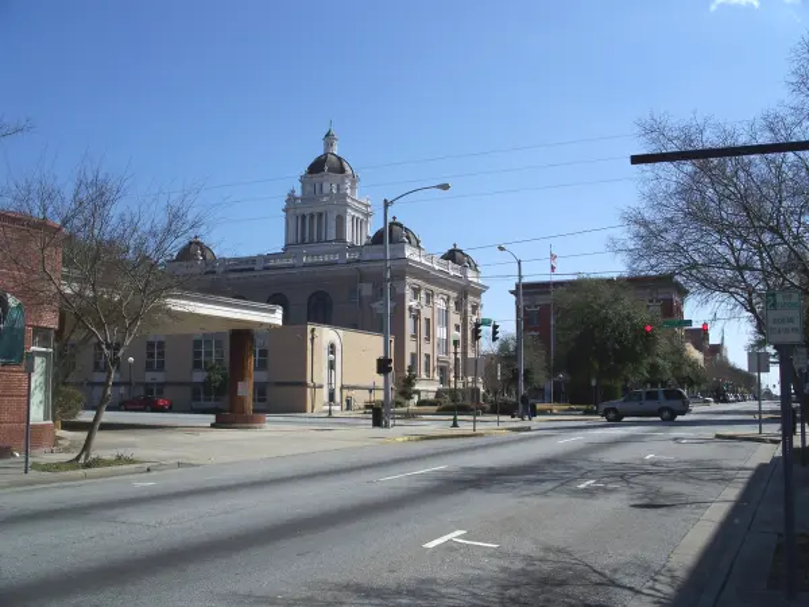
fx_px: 865
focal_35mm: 37
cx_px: 404
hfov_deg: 50.1
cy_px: 304
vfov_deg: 38.7
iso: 64
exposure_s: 1/500
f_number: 5.6
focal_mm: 7.8
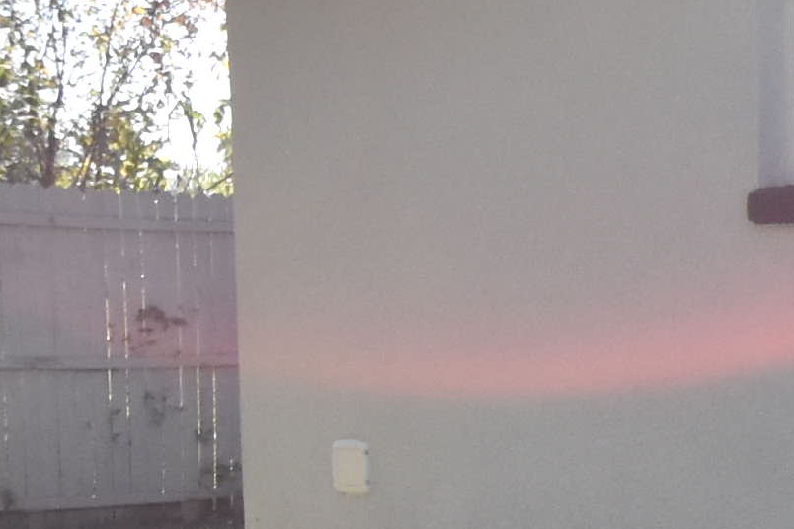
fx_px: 2470
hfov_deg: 15.9
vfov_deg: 12.1
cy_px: 527
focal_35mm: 112
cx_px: 1374
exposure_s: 1/4000
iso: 800
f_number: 3.5
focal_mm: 10
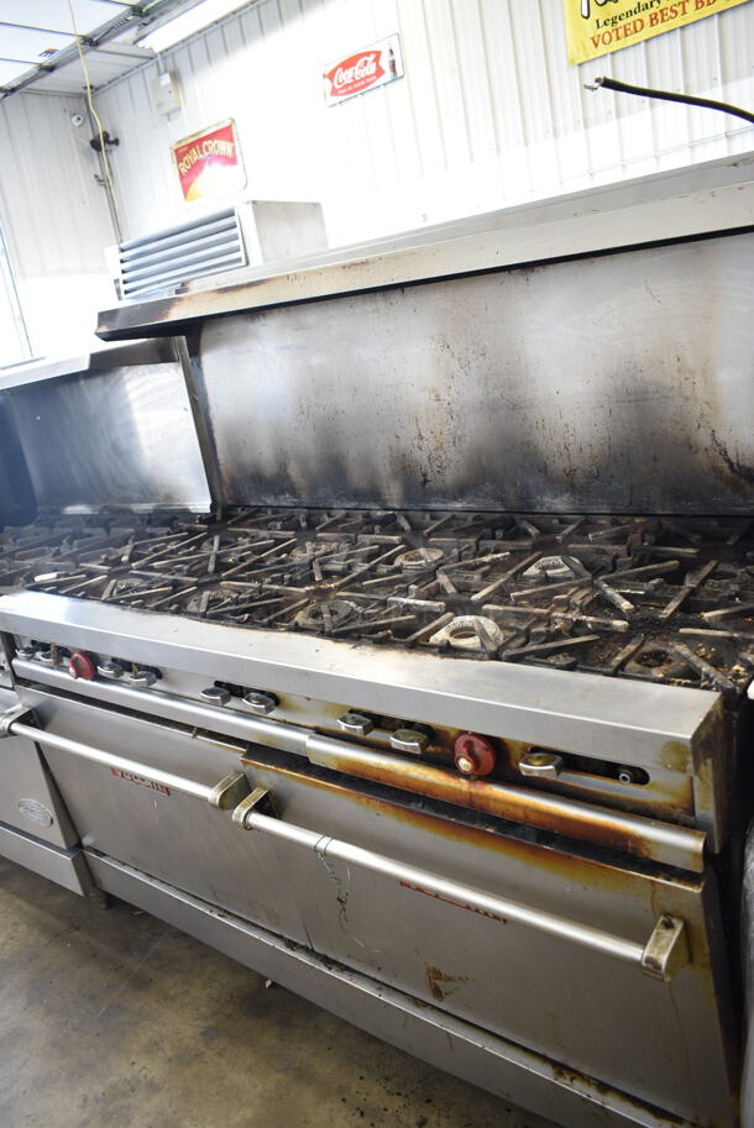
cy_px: 564
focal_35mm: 27
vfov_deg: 67.3
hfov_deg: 48.0
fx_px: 847
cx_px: 377
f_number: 3.5
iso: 500
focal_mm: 18
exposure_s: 1/30
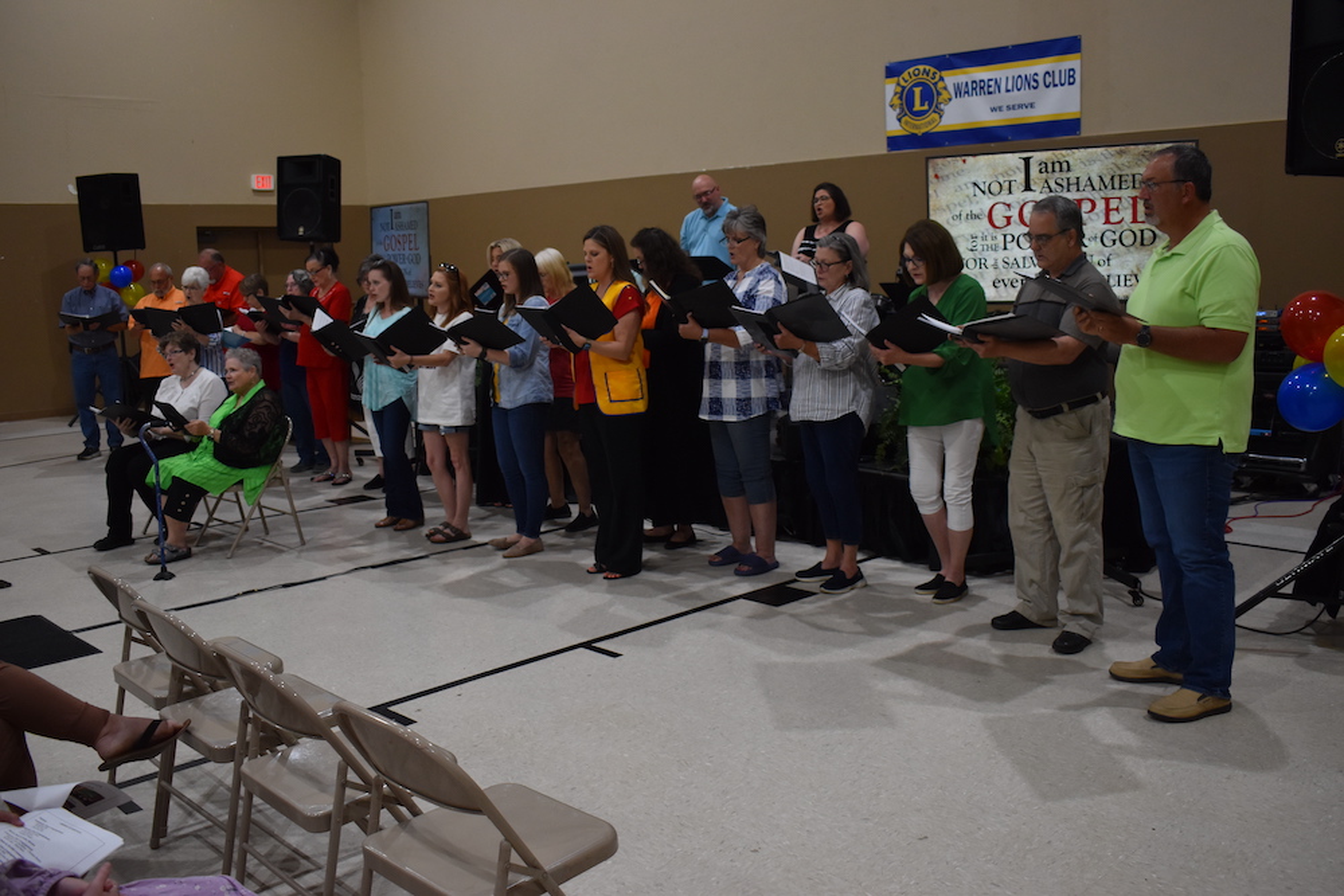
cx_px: 672
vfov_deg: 40.0
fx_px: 1232
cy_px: 448
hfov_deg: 57.2
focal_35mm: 33
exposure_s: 1/160
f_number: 3.8
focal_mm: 22
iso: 800
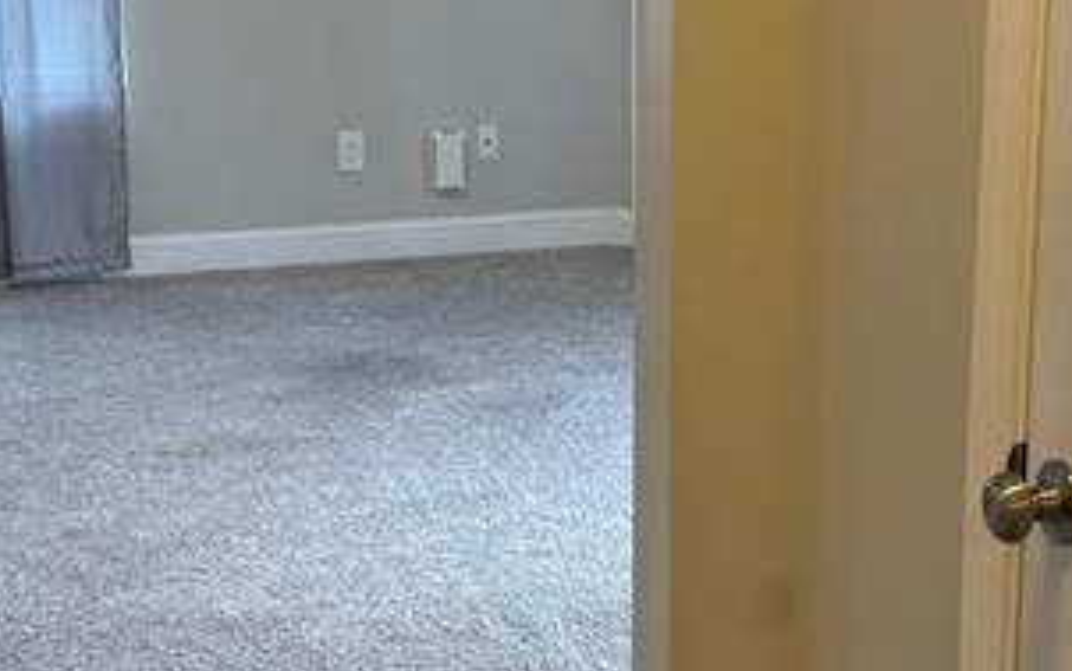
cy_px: 249
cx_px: 618
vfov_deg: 18.6
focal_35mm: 70
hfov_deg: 29.3
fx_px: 2046
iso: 160
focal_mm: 5.96
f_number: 1.6
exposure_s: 1/120
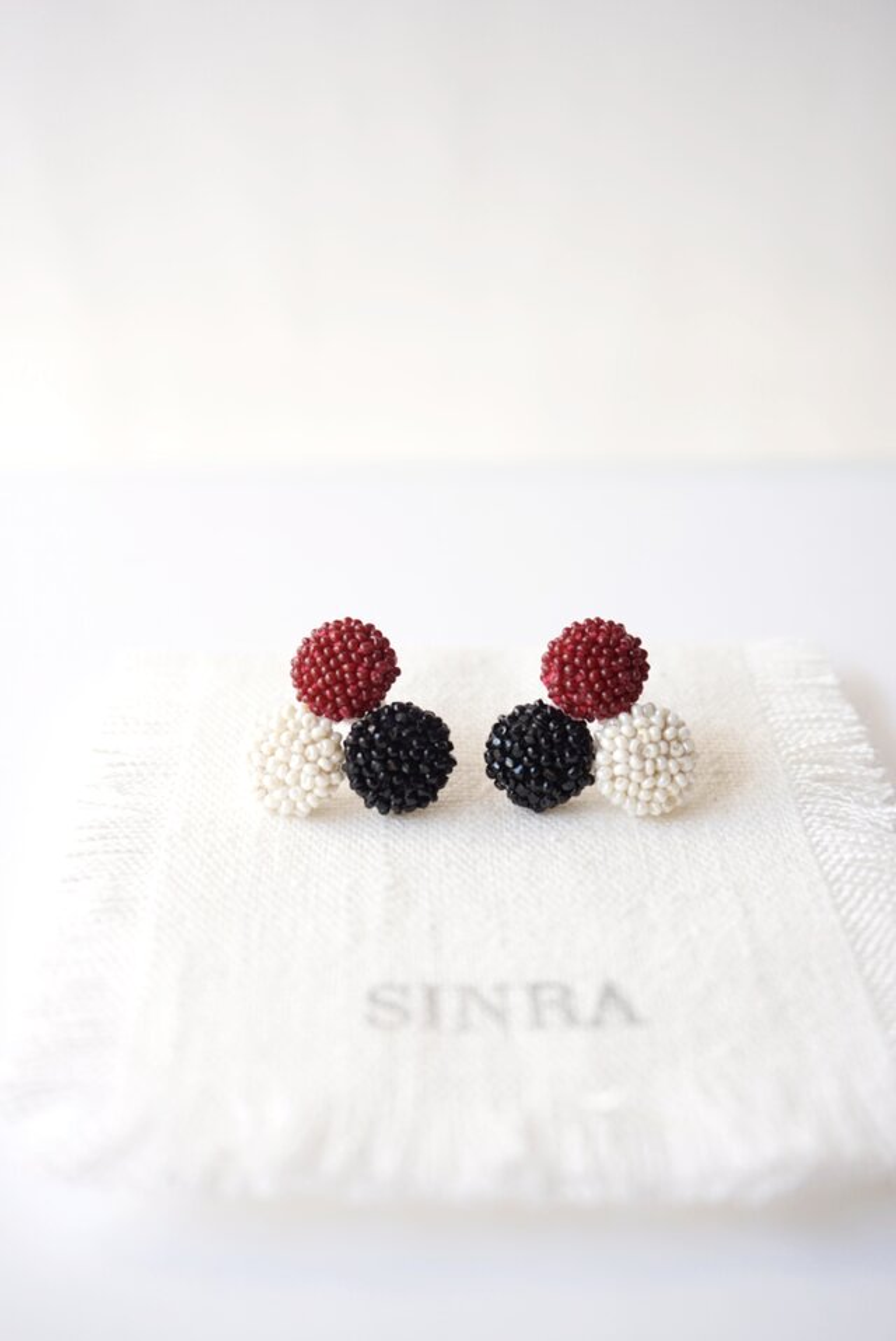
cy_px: 670
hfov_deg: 32.0
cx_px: 448
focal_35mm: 42
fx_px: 1564
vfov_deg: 46.4
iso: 125
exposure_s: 1/60
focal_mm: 28
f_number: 4.5
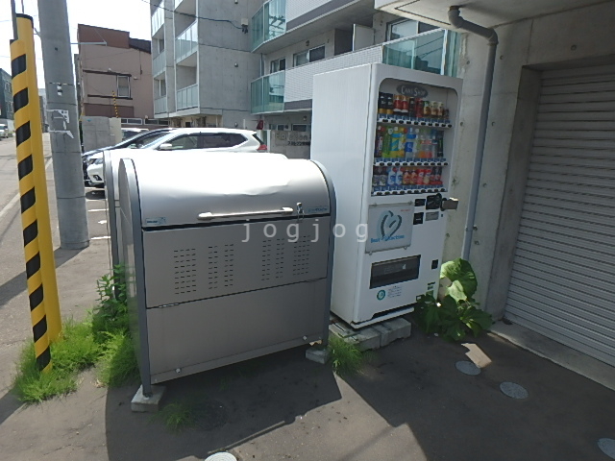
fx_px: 373
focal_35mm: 21
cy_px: 230
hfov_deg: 79.0
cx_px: 308
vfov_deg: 63.4
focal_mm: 3.7
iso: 125
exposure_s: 1/640
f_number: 3.5
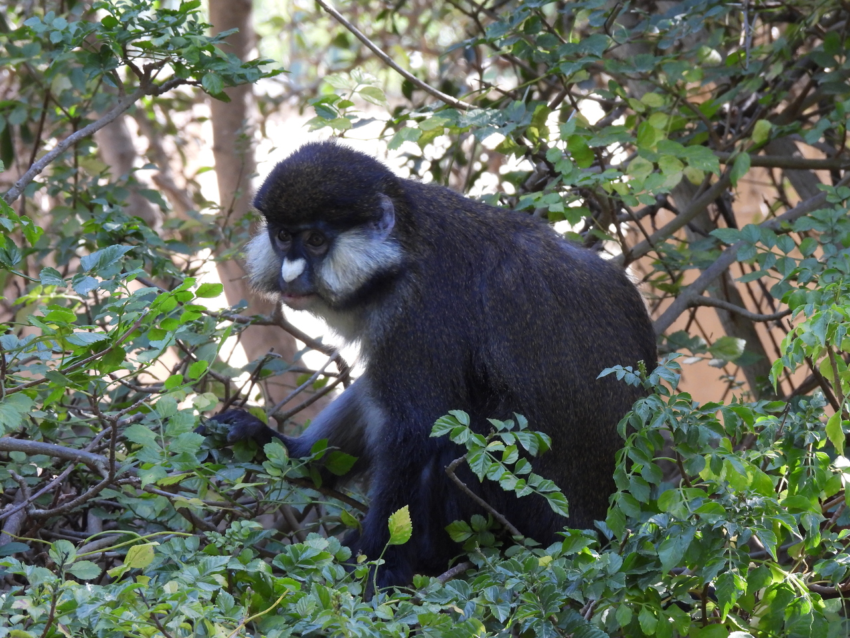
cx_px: 425
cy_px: 319
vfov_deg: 4.2
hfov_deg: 5.7
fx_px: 8594
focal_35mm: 350
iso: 400
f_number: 5
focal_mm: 62.5
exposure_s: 1/100
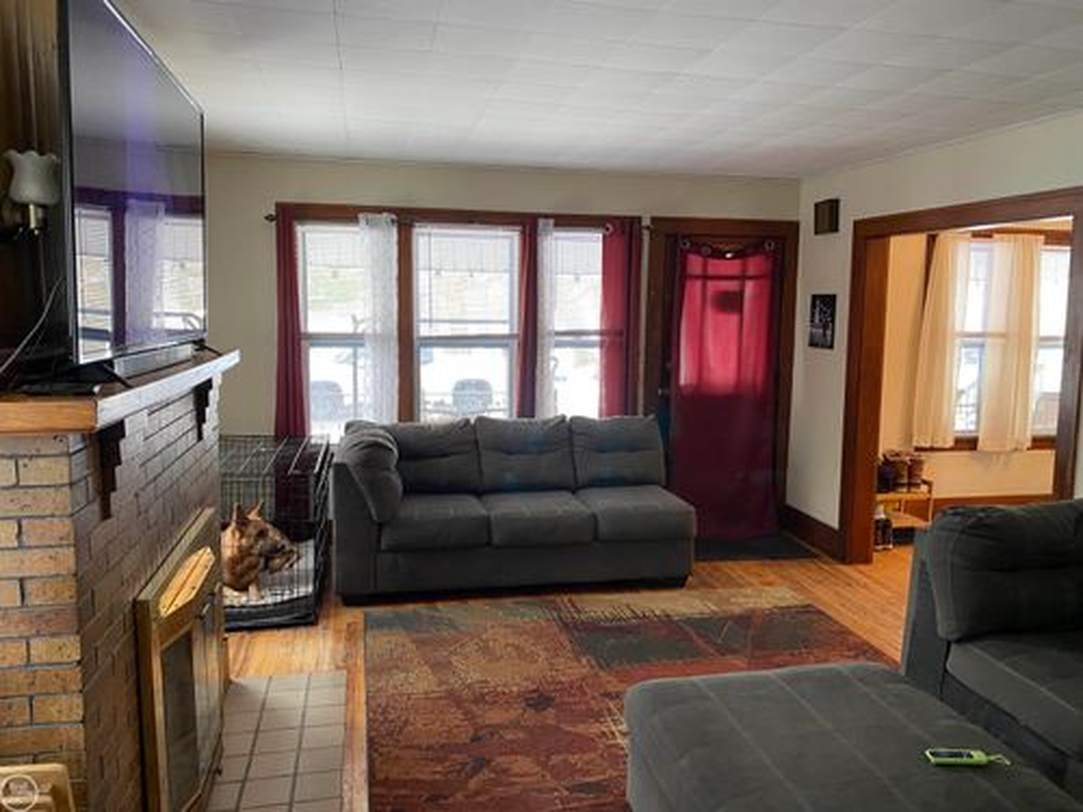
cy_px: 406
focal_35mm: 26
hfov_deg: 67.3
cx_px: 542
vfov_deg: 53.1
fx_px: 813
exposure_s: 1/60
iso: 125
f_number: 1.8
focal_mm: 4.25
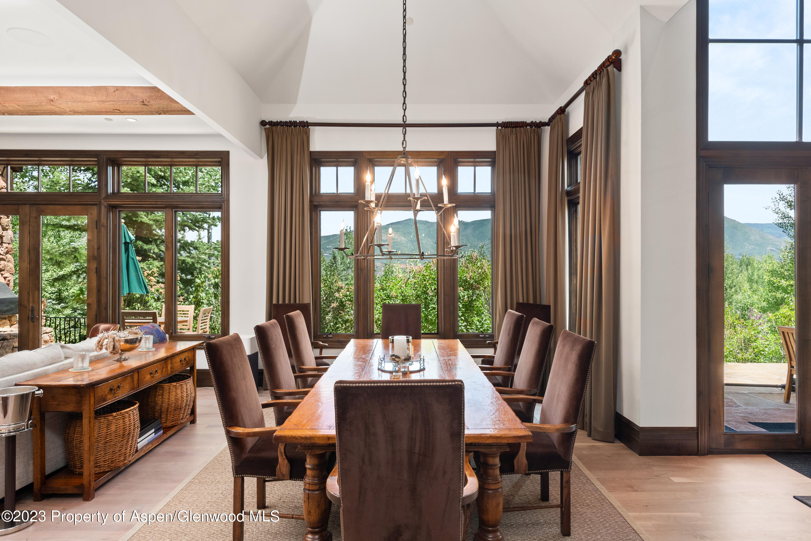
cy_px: 270
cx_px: 406
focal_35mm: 19
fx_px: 428
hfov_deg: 86.9
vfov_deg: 64.6
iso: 800
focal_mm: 19
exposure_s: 1/40
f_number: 7.1
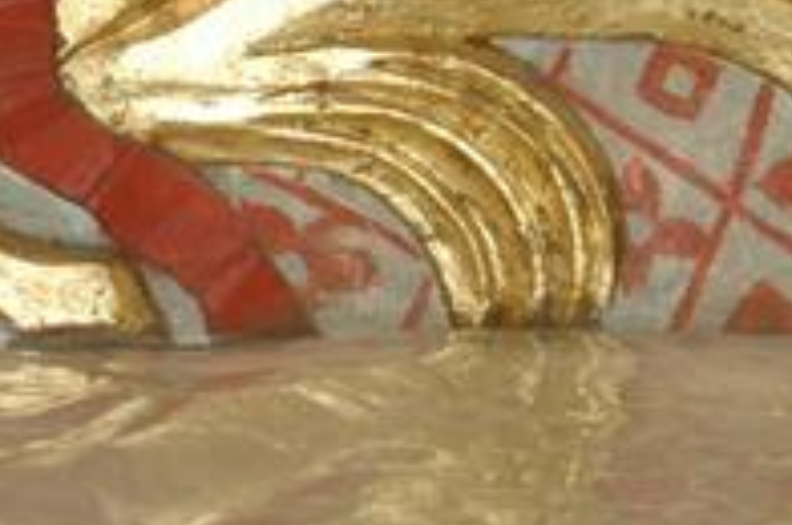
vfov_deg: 2.7
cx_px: -145
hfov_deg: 4.1
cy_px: 131
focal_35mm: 502
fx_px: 11026
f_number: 4
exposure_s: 1/60
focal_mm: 82
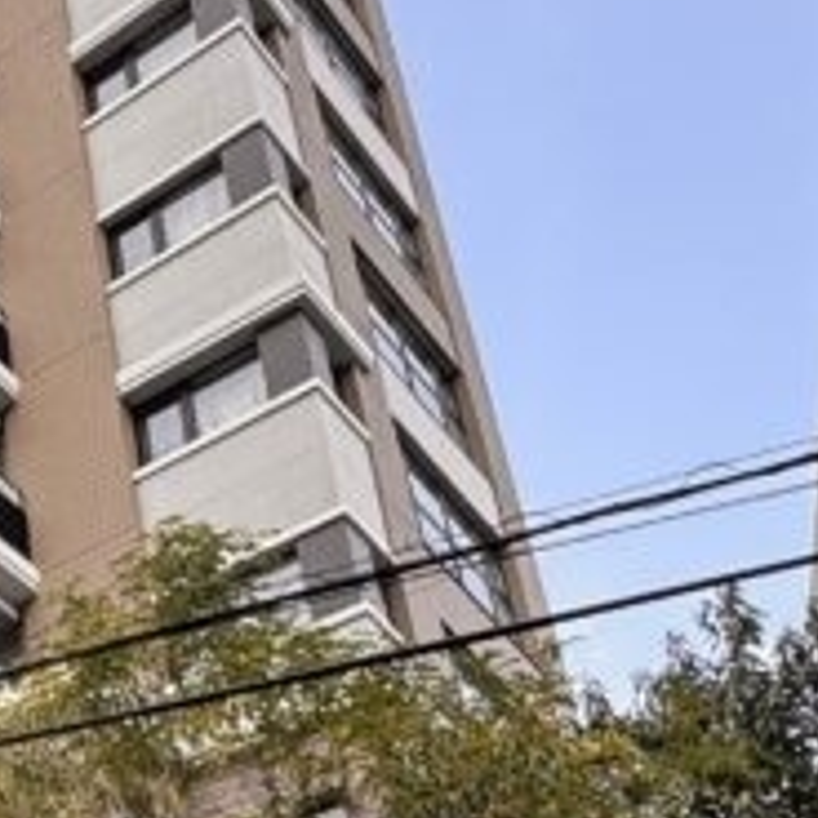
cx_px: -453
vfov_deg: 23.6
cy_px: 880
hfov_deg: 20.8
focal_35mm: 69
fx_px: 1845
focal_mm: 2.22
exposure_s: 1/302
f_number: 2.2
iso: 40
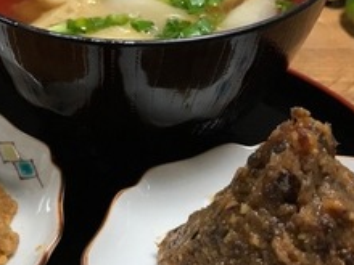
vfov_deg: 23.8
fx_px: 624
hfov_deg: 31.3
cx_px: 101
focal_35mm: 61
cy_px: 199
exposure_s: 1/31
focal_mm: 3.99
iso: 40
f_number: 1.8
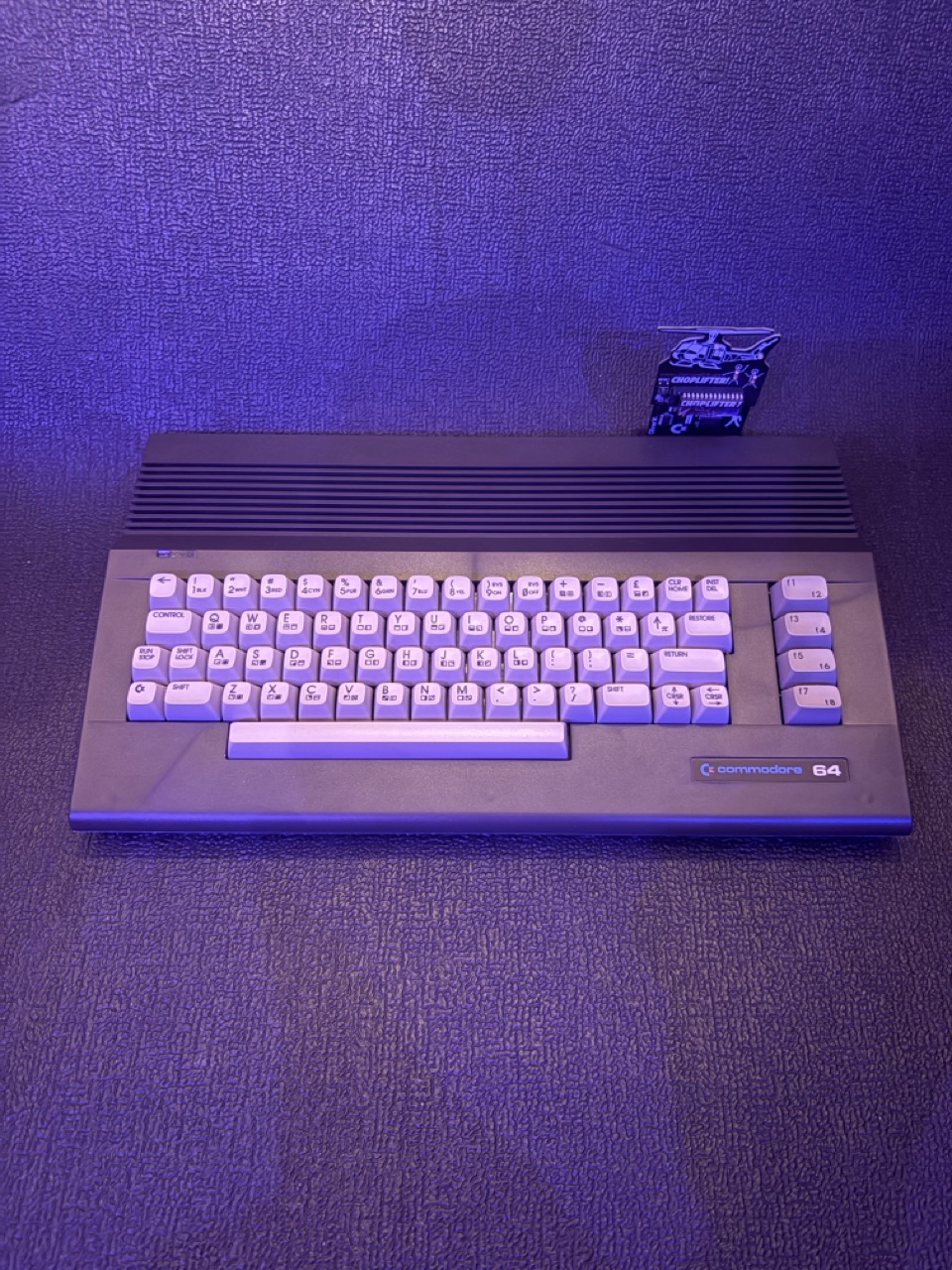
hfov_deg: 53.1
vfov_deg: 67.3
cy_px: 635
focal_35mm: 26
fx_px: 953
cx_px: 476
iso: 640
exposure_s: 1/11
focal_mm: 5.96
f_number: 1.6
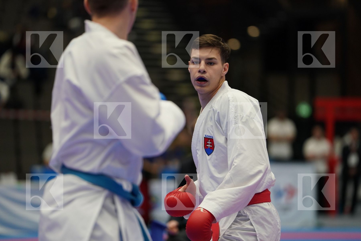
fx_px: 2005
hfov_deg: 10.3
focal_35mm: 200
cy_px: 120
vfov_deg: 6.9
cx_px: 180
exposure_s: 1/1000
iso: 2000
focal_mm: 200
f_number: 2.8
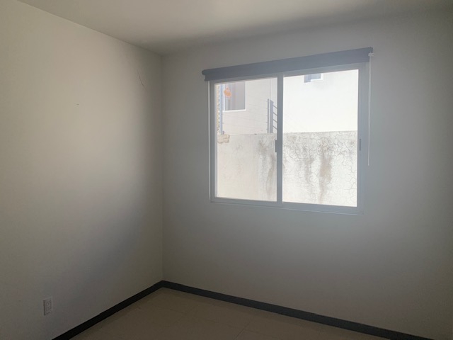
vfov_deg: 53.1
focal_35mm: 26
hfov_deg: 67.3
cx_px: 226
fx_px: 340
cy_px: 170
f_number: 1.8
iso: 25
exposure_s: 1/696
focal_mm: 4.25
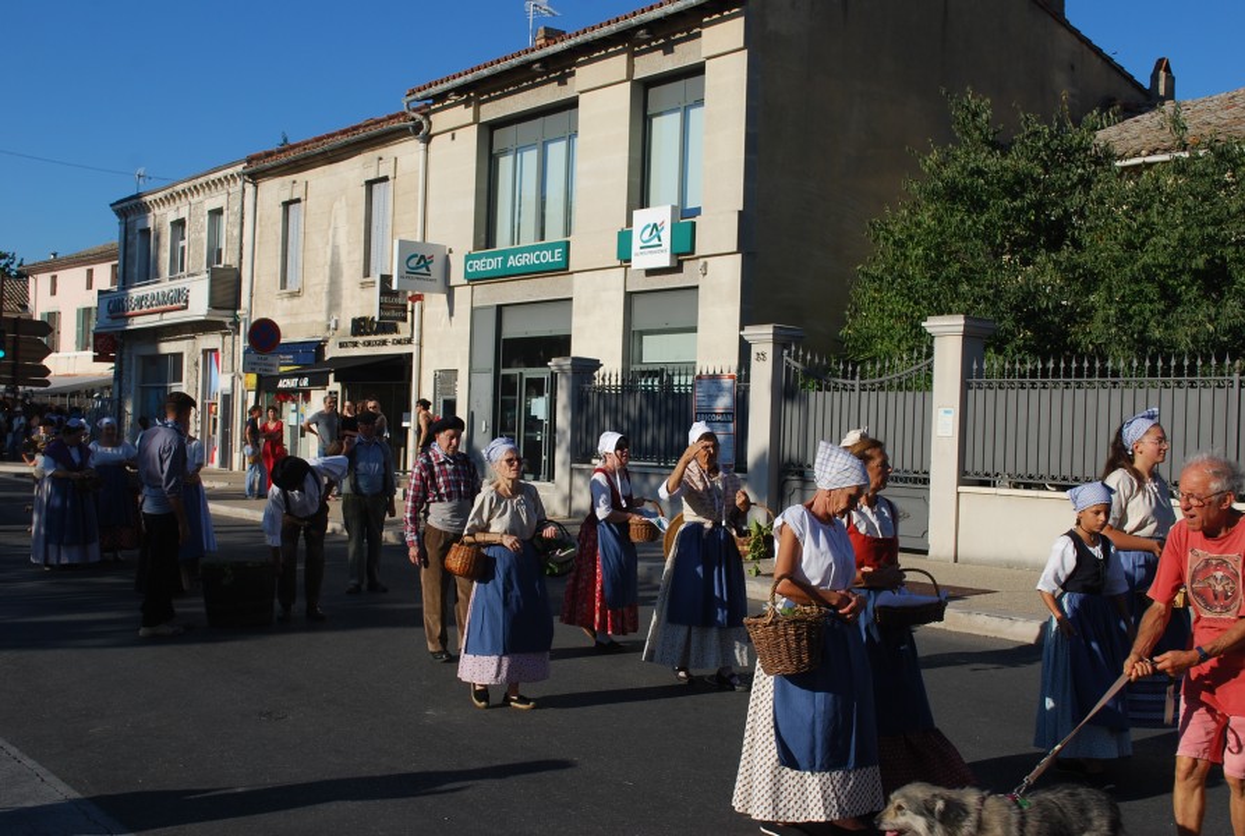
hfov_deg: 46.3
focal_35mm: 42
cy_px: 418
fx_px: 1456
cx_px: 622
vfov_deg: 32.1
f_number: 8
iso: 100
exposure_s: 1/250
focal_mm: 28
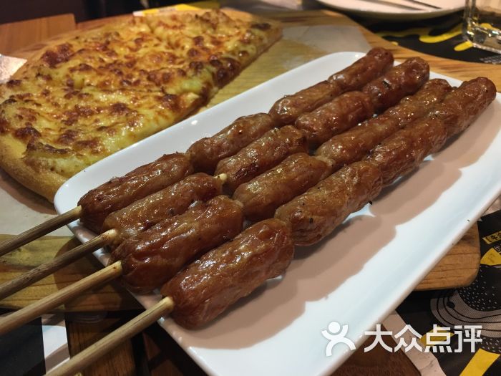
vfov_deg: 48.2
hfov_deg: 61.7
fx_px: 420
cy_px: 188
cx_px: 250
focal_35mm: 29
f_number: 2.2
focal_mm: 4.15
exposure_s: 1/33
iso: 50
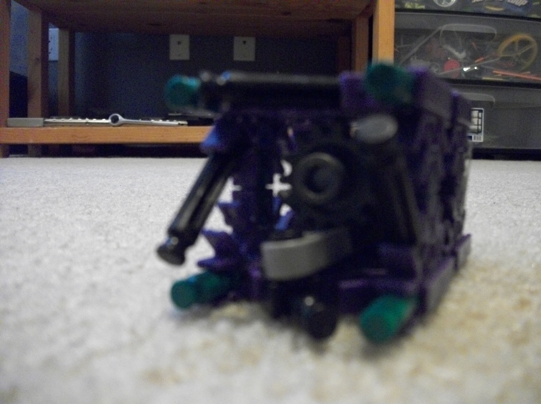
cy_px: 202
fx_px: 500
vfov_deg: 44.1
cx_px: 270
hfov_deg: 56.9
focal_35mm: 32
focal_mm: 5.7
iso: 640
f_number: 2.9
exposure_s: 1/15
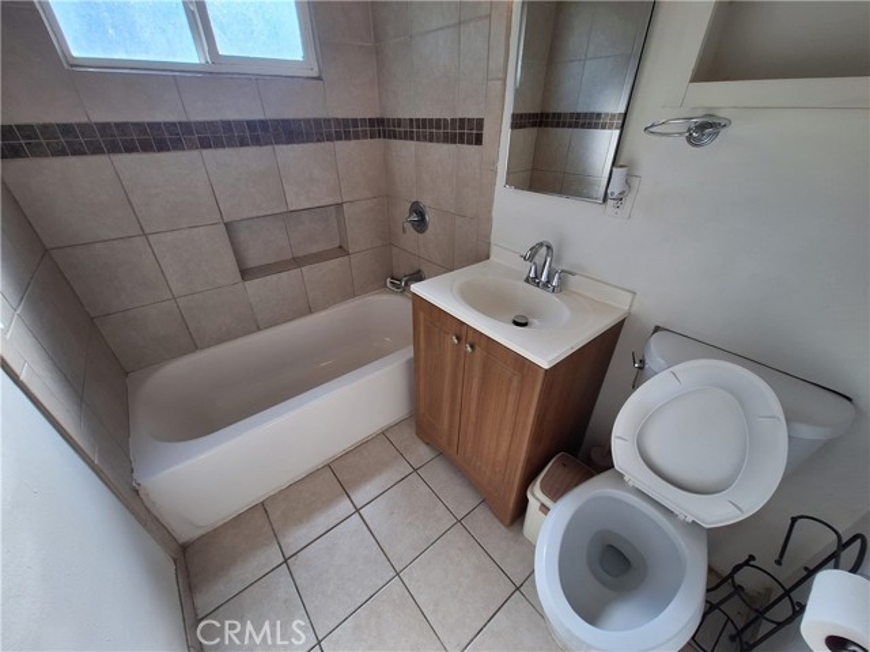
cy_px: 326
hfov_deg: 106.2
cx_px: 435
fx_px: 327
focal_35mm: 13
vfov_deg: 89.9
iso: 40
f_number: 2.2
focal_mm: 1.74
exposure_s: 1/146
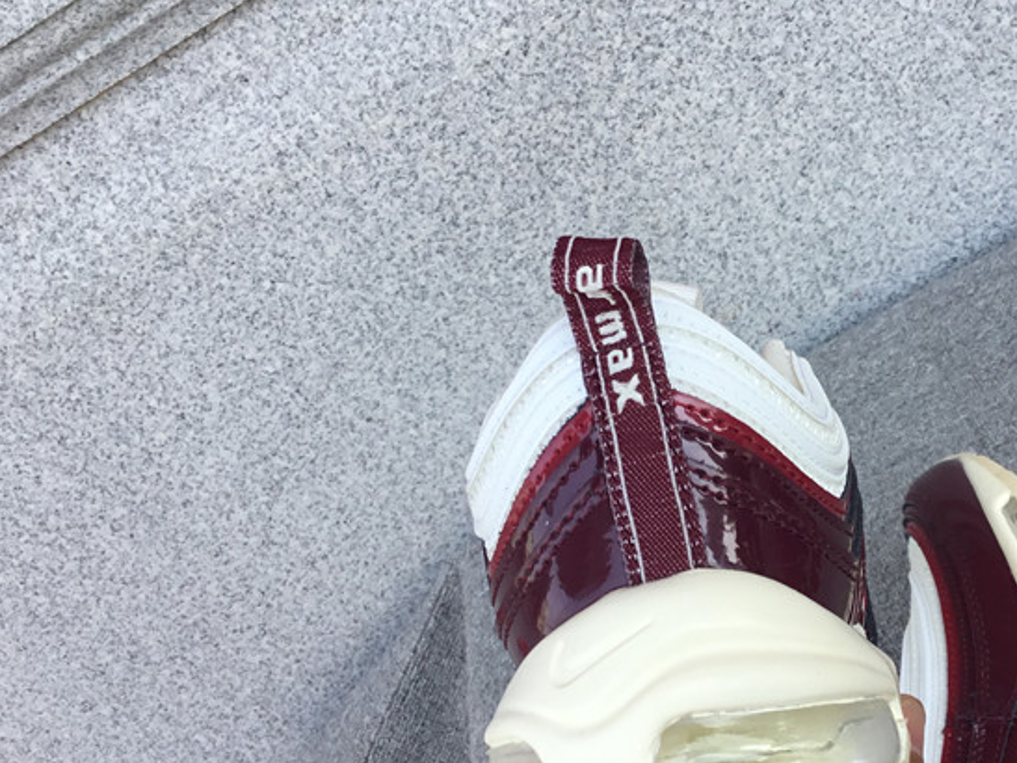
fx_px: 1498
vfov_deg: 28.5
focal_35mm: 51
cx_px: 744
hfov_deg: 36.7
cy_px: 446
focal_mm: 3.3
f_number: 2.4
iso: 25
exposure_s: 1/279
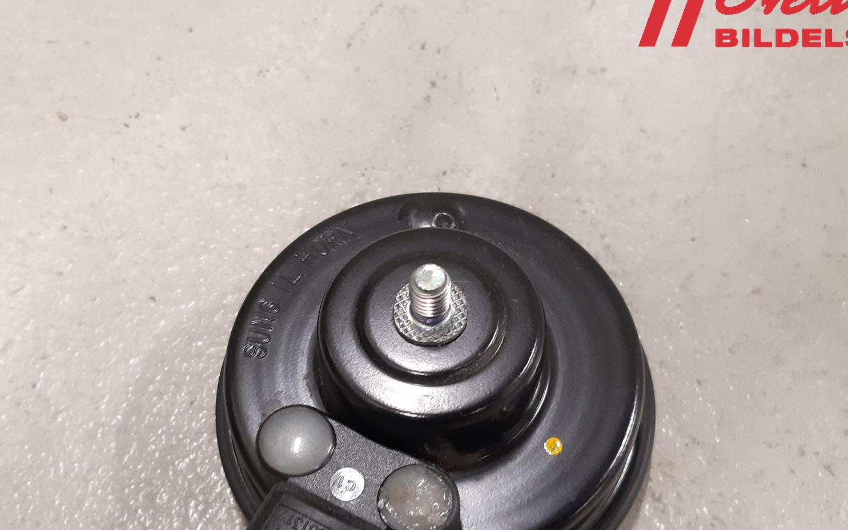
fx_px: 878
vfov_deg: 33.0
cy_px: 389
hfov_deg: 51.5
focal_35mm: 38
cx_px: 404
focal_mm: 3.93
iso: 250
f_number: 1.7
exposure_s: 1/33
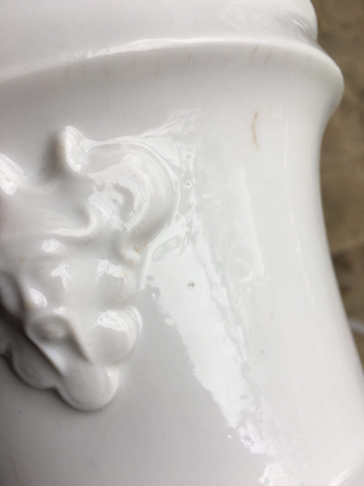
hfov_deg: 48.2
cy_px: 243
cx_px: 182
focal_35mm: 29
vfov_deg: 61.7
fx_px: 407
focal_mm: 4.15
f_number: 2.2
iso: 25
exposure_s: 1/100
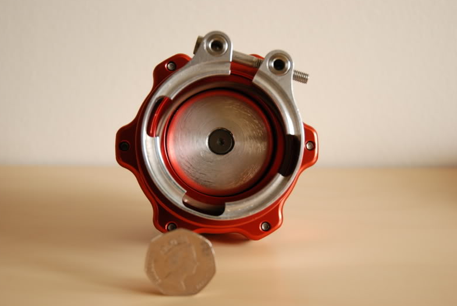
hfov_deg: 37.1
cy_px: 152
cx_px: 225
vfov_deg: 25.4
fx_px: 680
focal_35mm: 54
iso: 500
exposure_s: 1/50
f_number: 4.2
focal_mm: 35
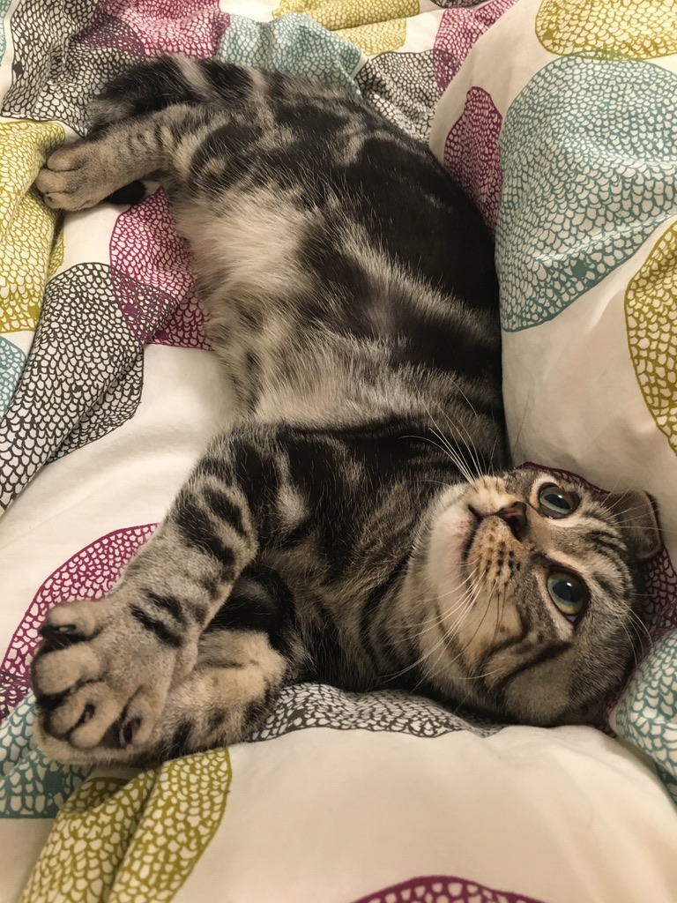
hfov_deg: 48.2
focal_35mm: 29
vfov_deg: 61.7
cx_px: 338
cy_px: 452
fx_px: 756
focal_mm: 4.15
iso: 200
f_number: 2.2
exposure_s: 1/24
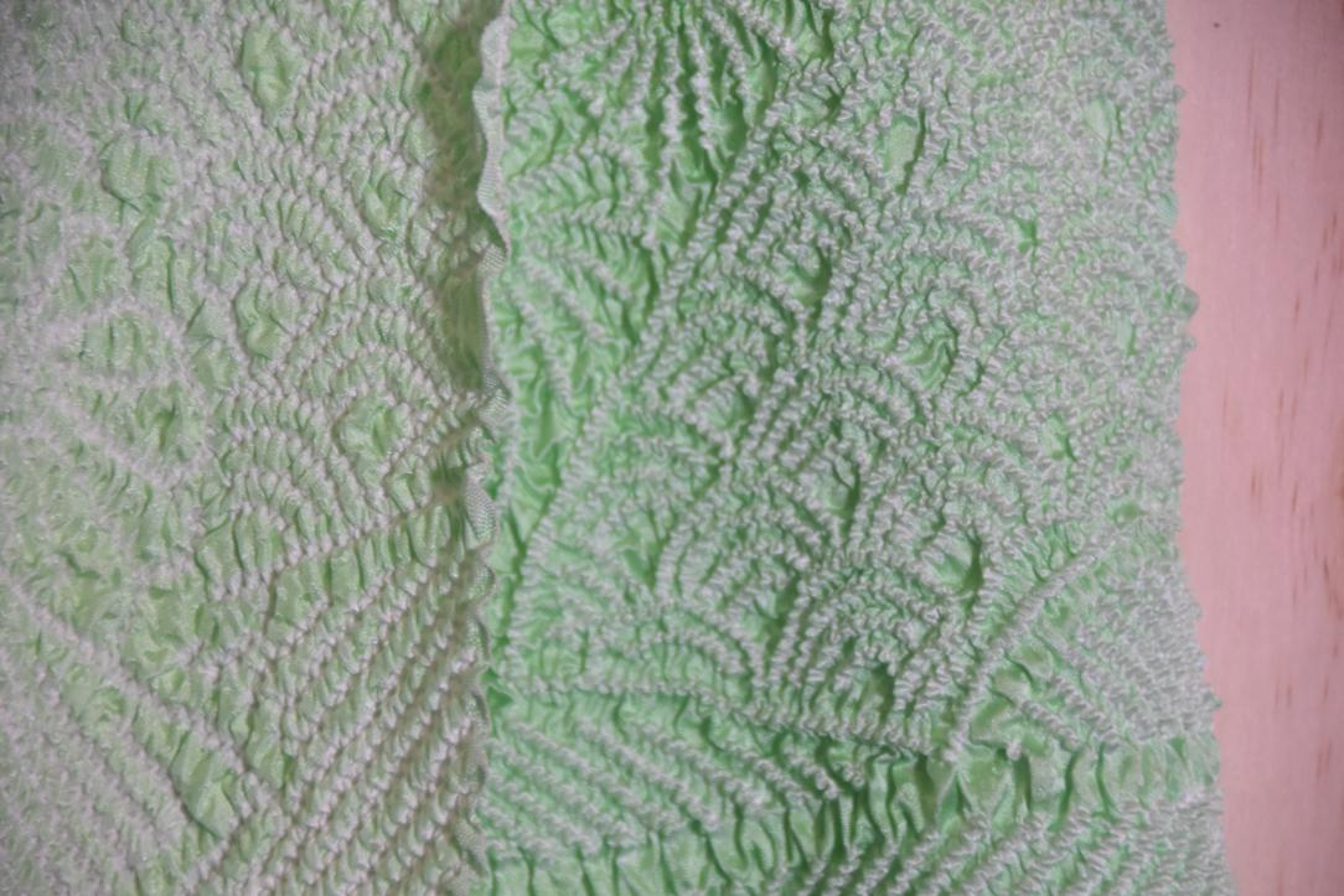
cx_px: 672
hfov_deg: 7.4
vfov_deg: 5.0
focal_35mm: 278
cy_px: 448
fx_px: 10361
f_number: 6.3
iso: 800
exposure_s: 1/125
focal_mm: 185
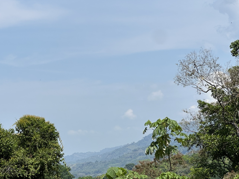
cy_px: 79
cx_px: 77
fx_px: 835
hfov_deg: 16.2
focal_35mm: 121
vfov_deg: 12.2
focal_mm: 9
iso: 32
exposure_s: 1/1107
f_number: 2.8
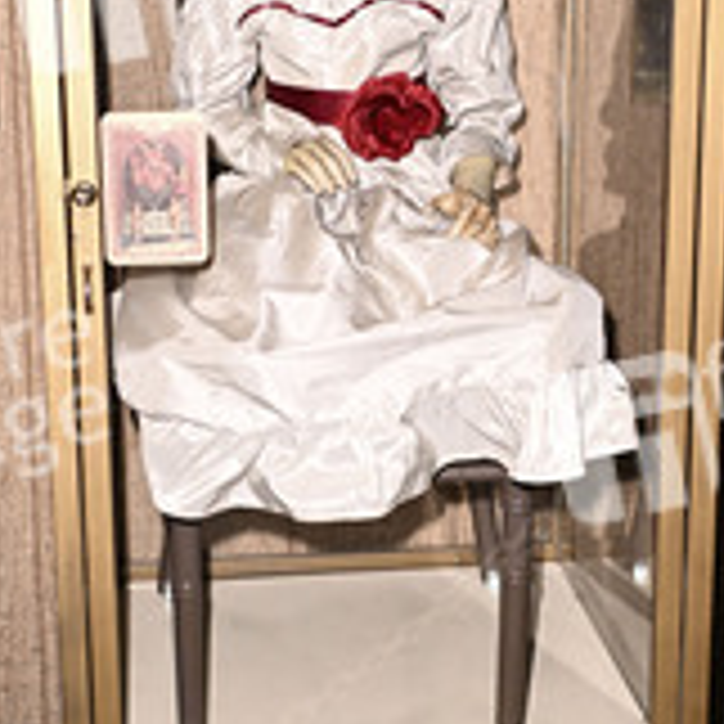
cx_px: 369
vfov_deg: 23.2
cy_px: 193
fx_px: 1751
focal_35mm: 74
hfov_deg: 23.4
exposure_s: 1/500
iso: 2500
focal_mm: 35
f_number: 2.8
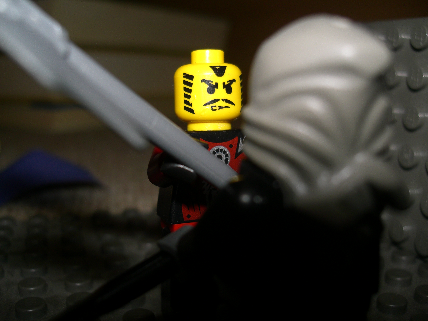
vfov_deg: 37.7
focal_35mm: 38
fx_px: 470
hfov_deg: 49.0
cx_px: 214
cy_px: 160
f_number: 3.1
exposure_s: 1/60
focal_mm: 6.3
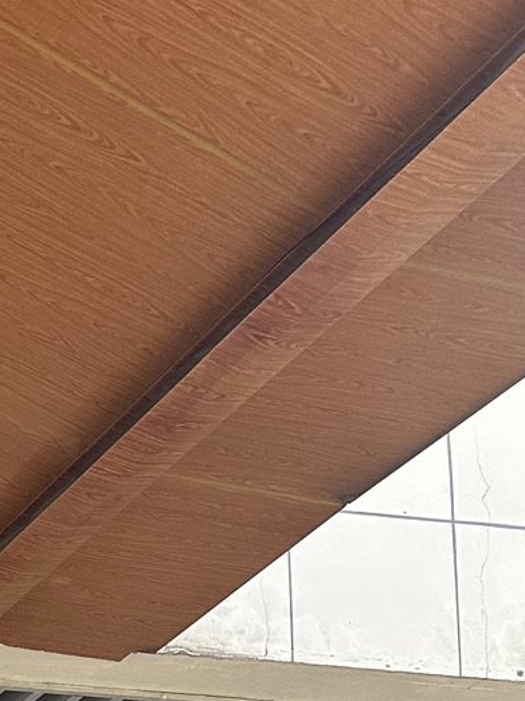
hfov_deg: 14.1
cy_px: 1172
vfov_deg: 18.0
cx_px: -438
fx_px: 1862
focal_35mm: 92
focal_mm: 6.86
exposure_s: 1/680
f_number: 1.78
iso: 80
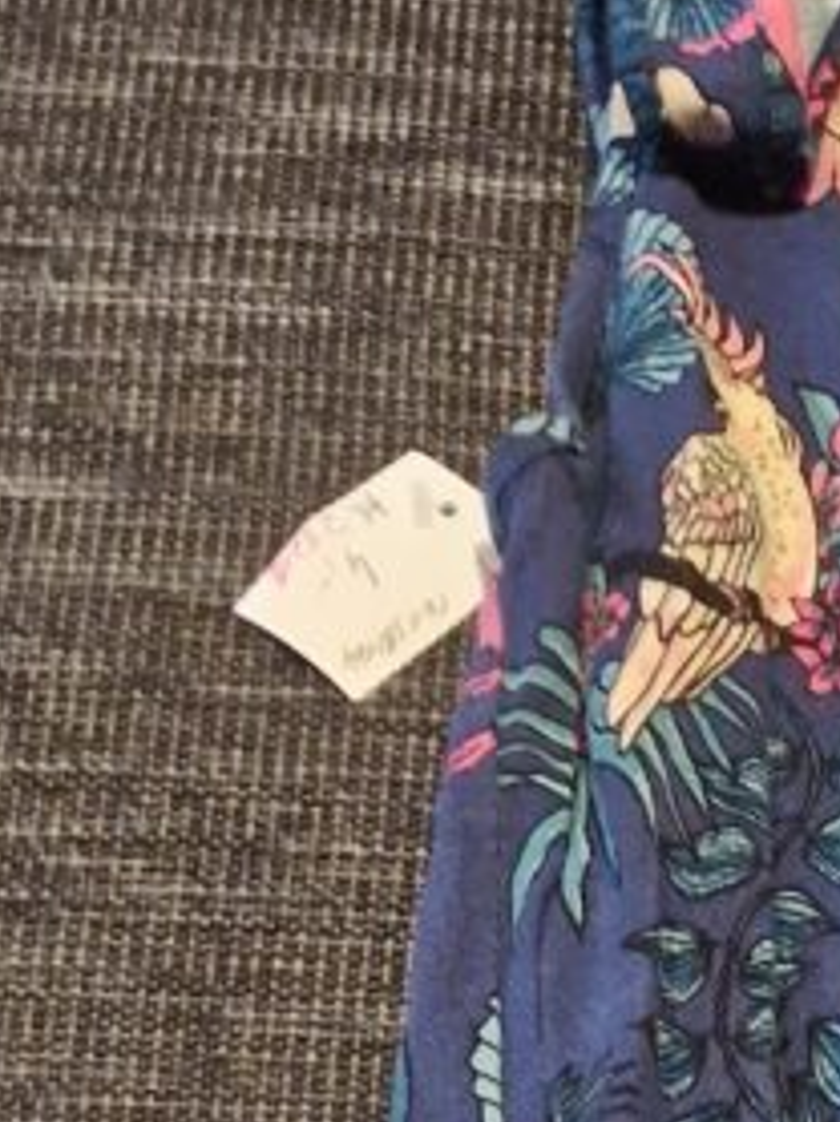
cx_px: 1002
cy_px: 2740
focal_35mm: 116
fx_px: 3759
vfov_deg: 12.8
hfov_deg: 12.5
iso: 400
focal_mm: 5.4
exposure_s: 1/100
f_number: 1.8
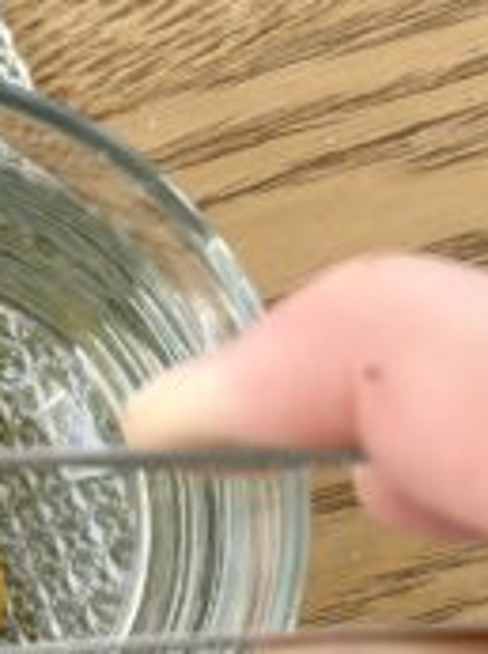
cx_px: -100
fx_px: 2622
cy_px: 488
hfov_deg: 10.5
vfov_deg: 14.2
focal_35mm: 139
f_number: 1.78
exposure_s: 1/121
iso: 64
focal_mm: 6.86
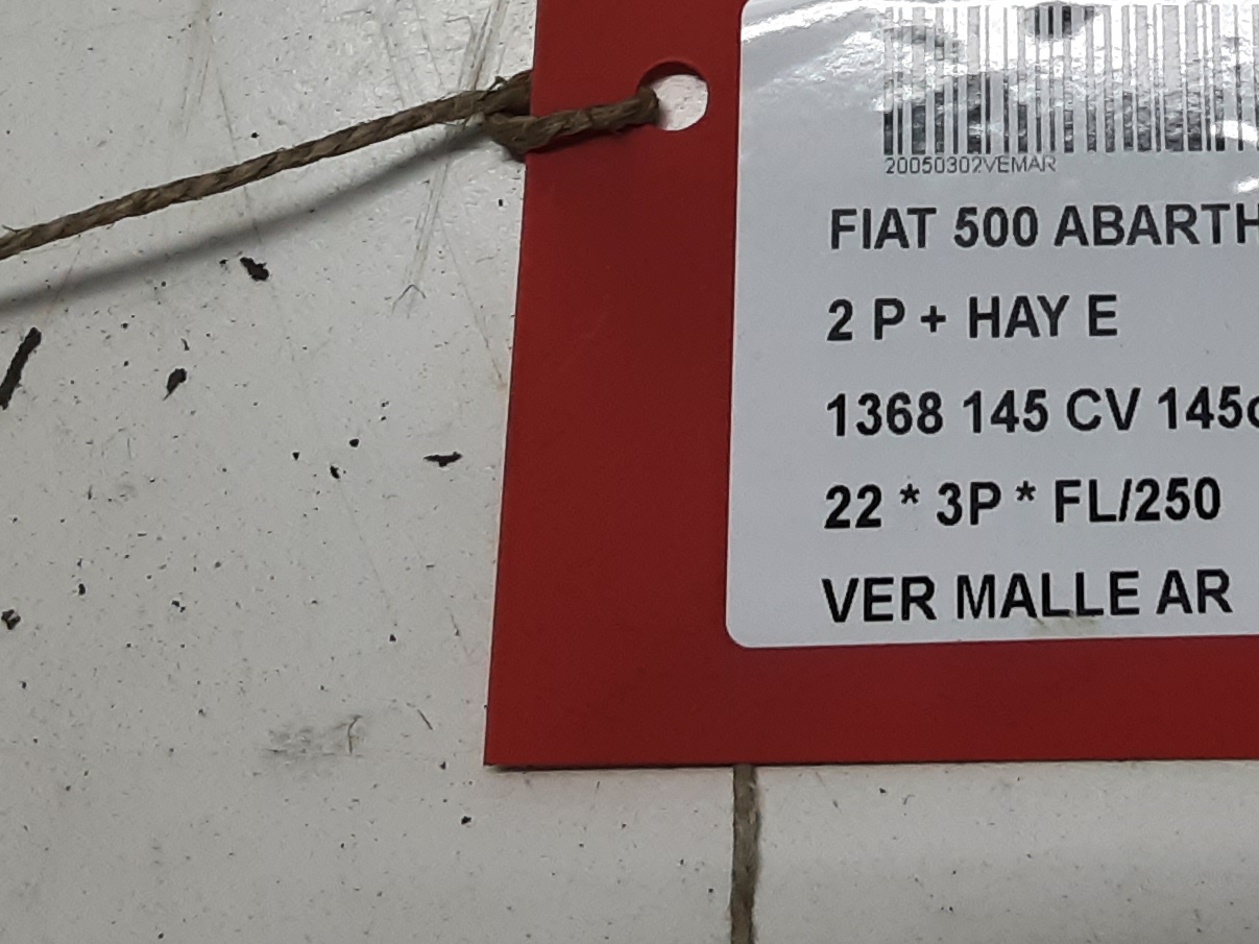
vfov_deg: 18.6
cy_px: -311
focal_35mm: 73
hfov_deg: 25.9
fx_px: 2655
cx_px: 1117
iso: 80
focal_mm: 2.91
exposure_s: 1/50
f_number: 1.9
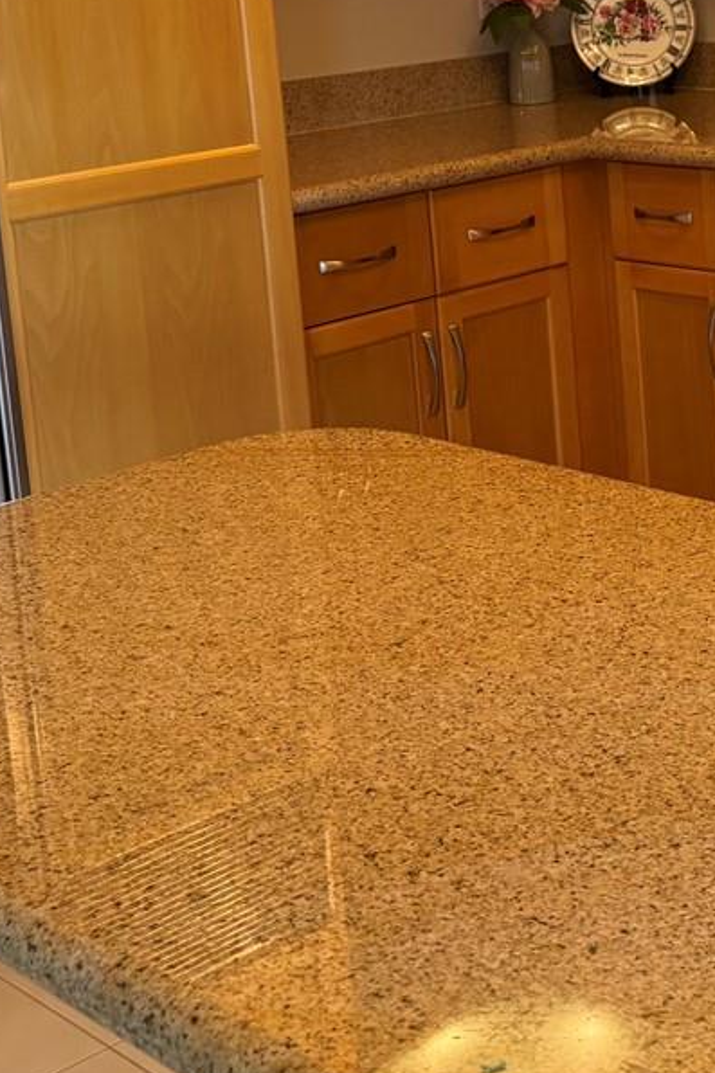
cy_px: 131
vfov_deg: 29.0
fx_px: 1997
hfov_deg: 19.0
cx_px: 895
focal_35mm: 67
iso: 200
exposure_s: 1/120
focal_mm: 6.76
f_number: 1.78
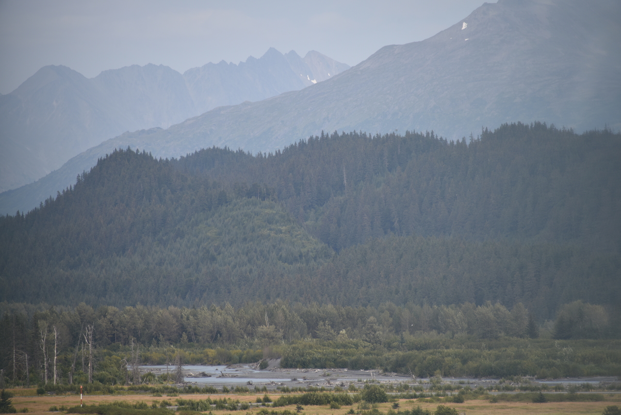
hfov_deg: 8.2
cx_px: 310
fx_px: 4313
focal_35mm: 250
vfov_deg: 5.5
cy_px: 208
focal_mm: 250
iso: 140
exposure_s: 1/500
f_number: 5.6
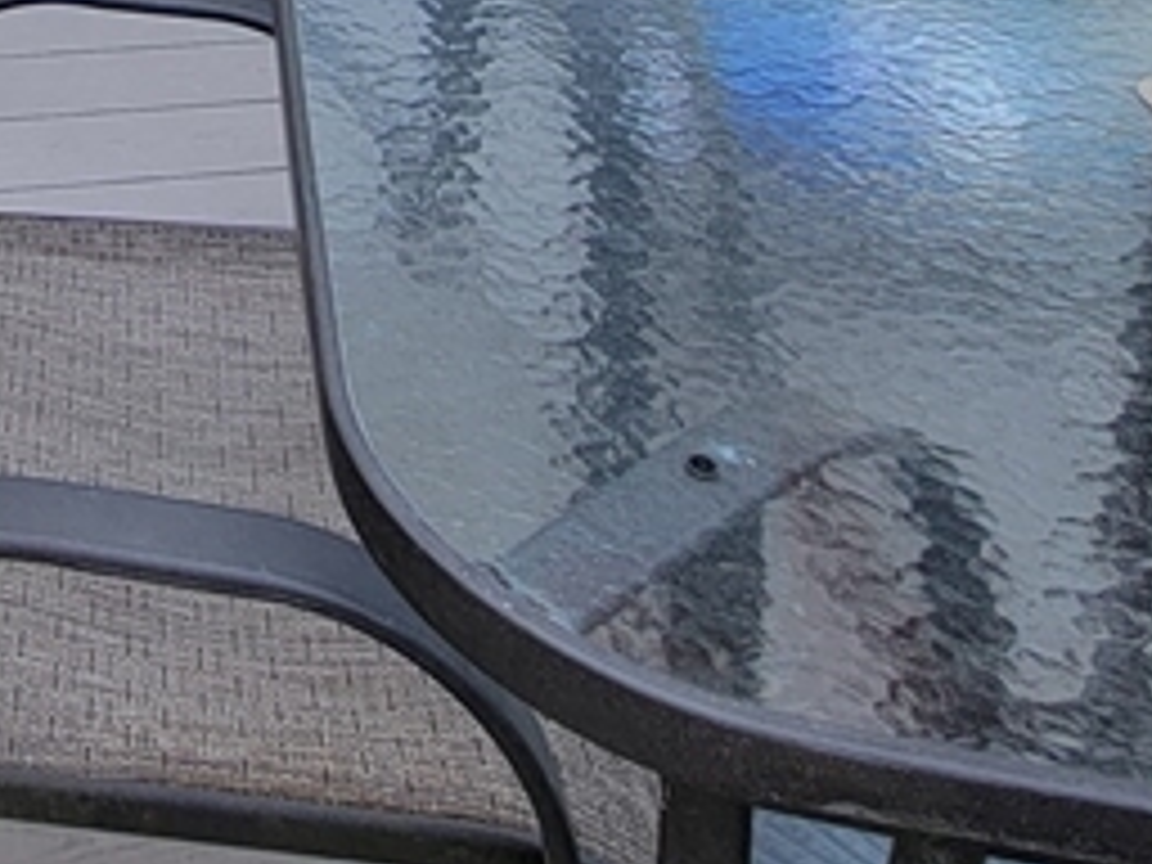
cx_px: -220
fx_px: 1731
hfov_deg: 31.2
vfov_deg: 19.1
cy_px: -801
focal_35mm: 52
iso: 50
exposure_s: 1/140
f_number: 2.2
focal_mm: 2.2
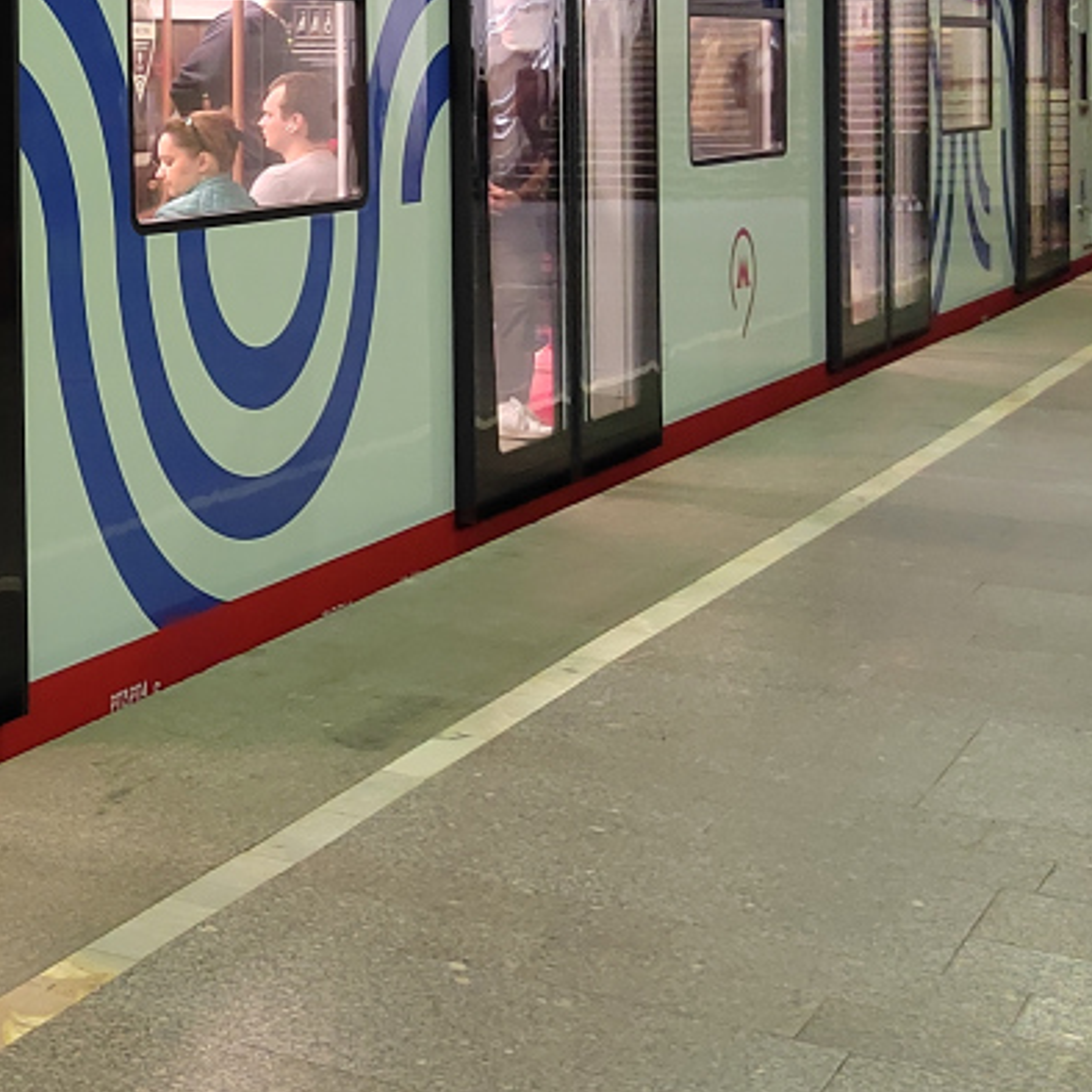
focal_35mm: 67
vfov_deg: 25.0
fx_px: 2391
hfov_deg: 23.0
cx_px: -313
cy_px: 123
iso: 2844
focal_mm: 5.52
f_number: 1.9
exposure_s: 1/50
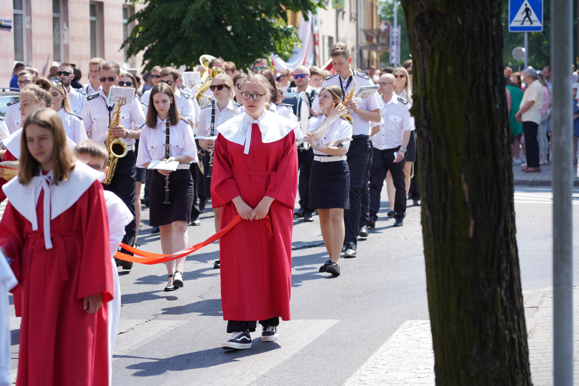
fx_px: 1689
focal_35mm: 105
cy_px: 193
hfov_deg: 19.5
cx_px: 290
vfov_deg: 13.0
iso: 100
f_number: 4
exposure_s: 1/320
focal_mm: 105
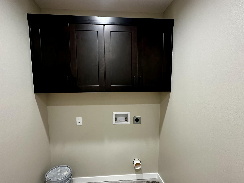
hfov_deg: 84.6
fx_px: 134
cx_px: 116
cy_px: 105
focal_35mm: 19
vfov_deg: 68.3
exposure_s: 1/60
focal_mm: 2.22
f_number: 2.2
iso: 200
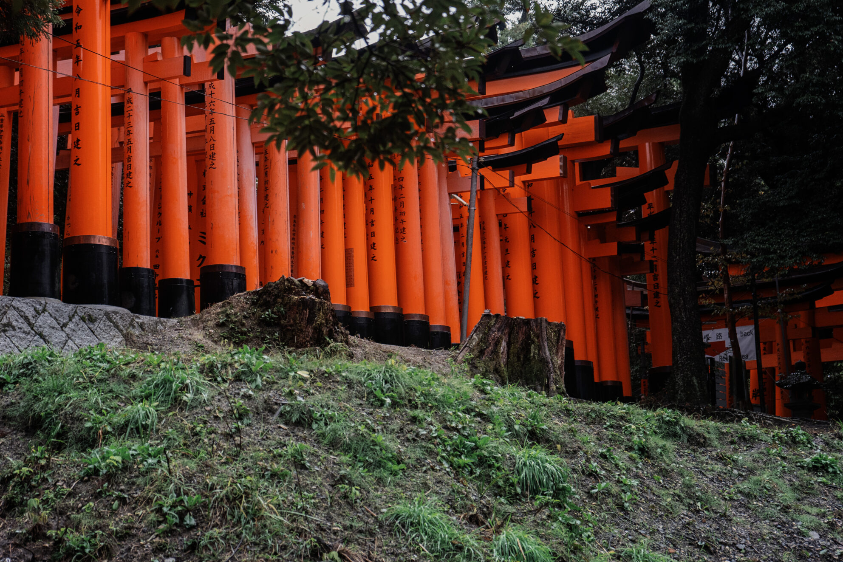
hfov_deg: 25.3
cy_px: 203
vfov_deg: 17.0
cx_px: 340
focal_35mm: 80
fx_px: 1873
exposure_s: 1/125
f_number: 5.6
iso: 1600
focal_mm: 62
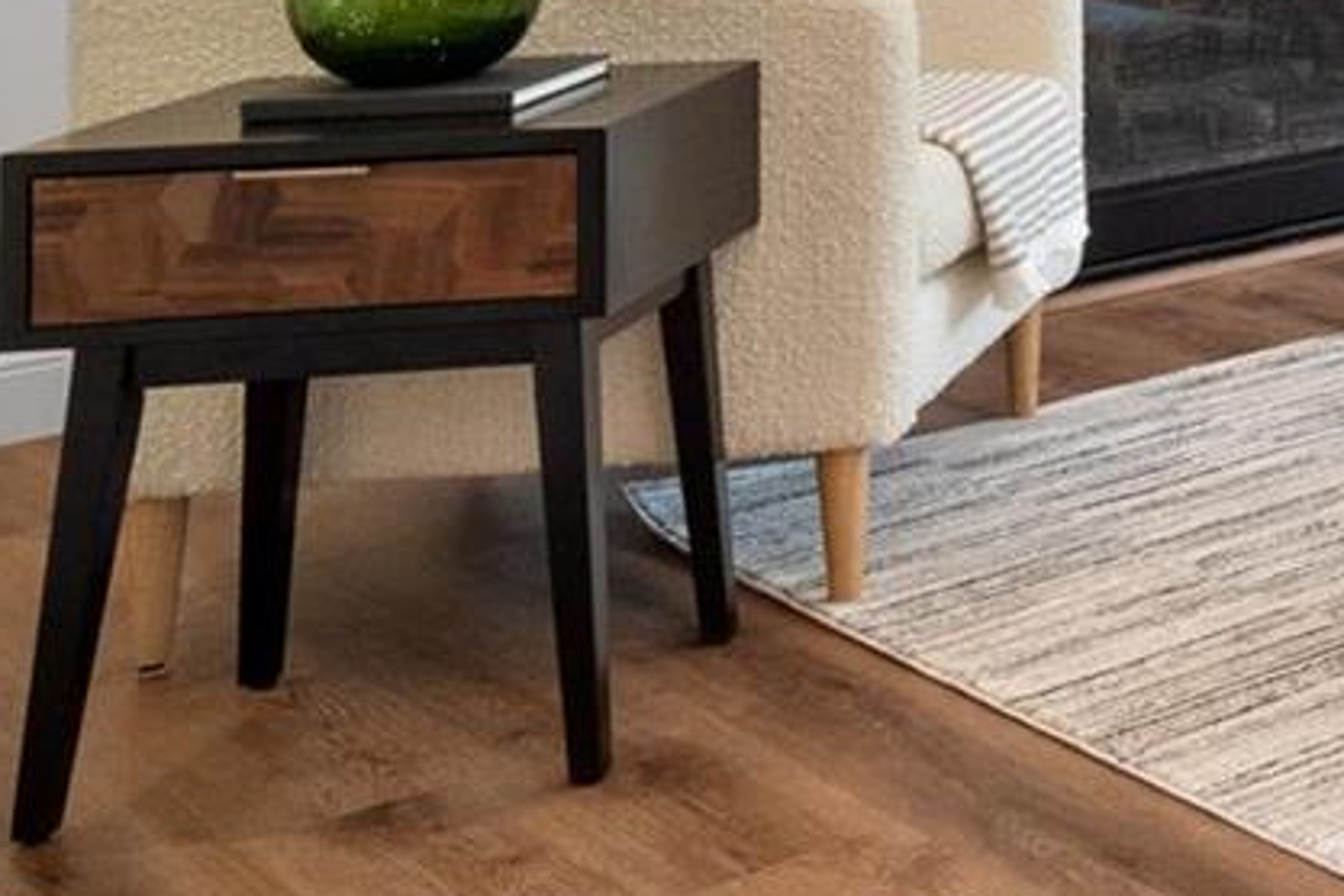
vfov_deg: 17.9
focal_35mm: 69
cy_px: -387
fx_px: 2576
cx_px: 2511
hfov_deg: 19.9
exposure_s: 1/10
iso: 400
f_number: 8
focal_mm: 9
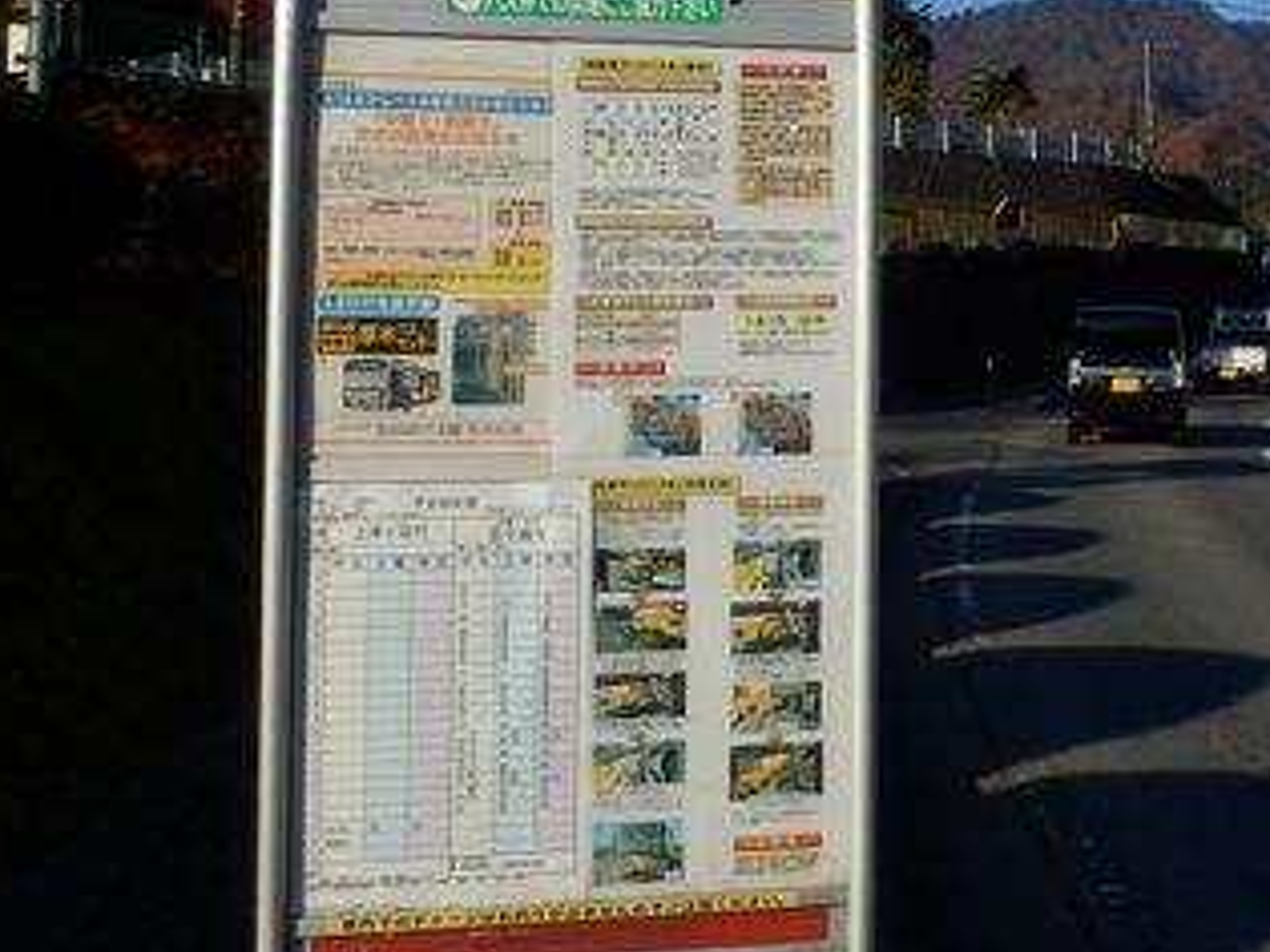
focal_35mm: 61
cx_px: 1109
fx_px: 2237
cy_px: 234
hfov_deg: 30.5
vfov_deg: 23.8
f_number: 3
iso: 80
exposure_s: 1/1600
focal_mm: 4.2
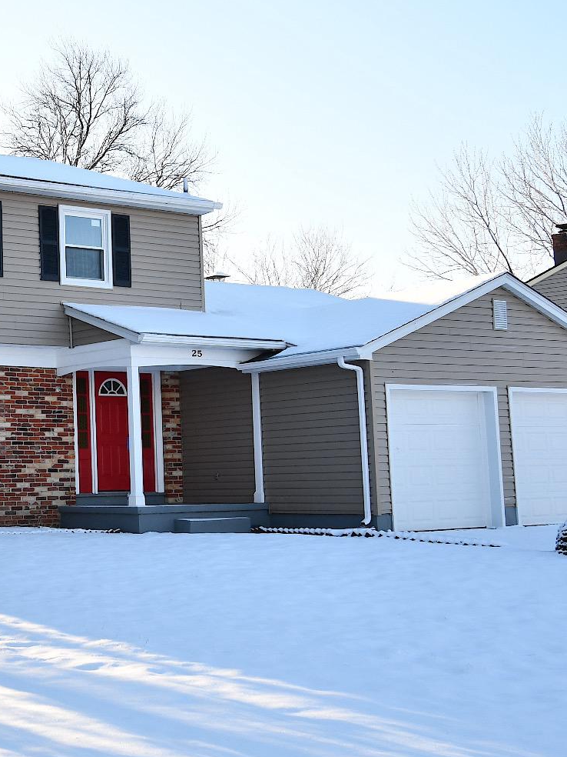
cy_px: 374
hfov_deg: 23.2
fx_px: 1310
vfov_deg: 32.2
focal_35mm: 60
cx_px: -22
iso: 100
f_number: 5.6
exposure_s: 1/160
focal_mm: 20
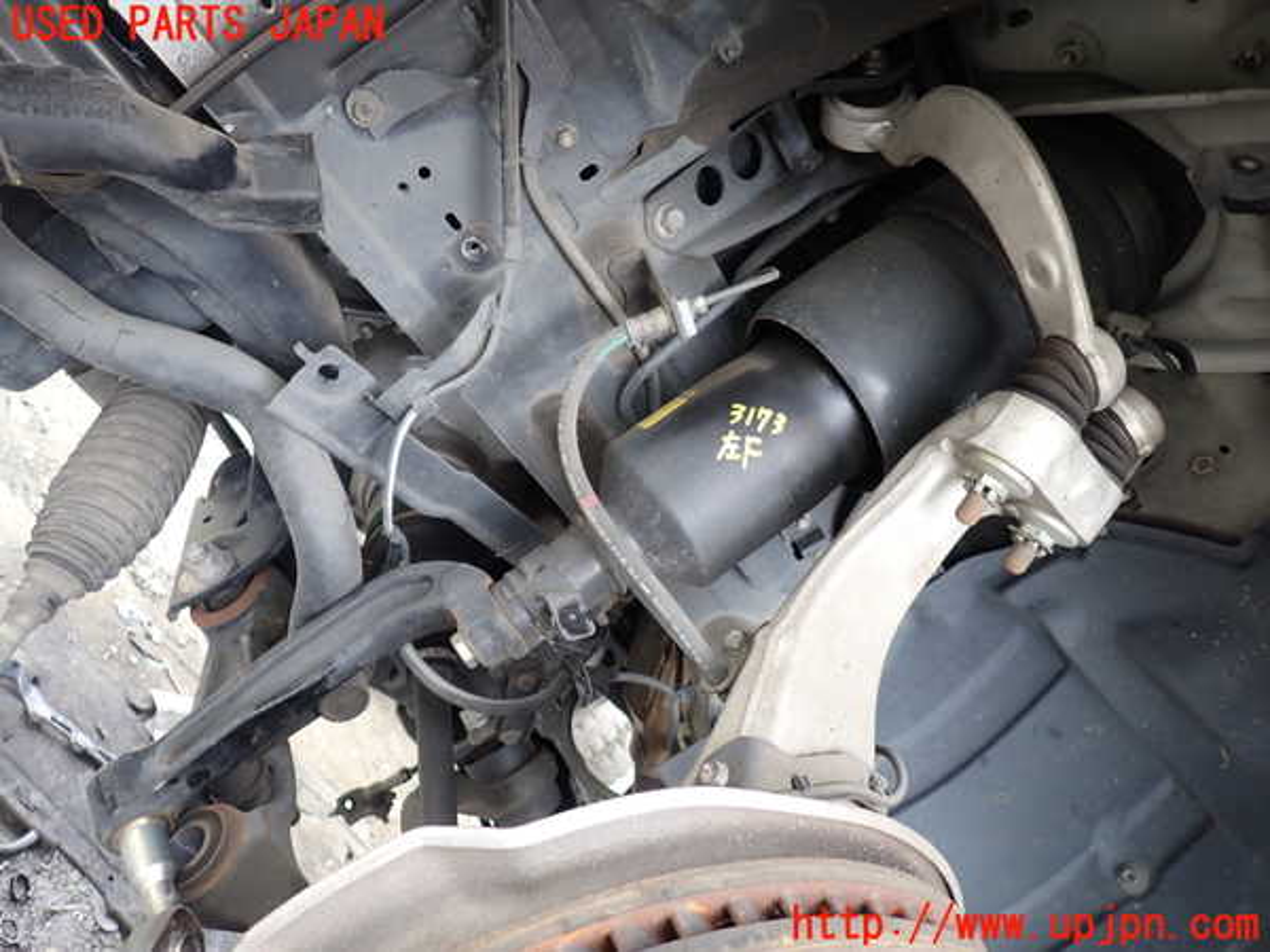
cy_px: 476
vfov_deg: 54.9
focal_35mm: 25
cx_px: 635
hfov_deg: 69.4
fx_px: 917
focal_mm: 4.5
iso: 125
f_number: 2
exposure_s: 1/60
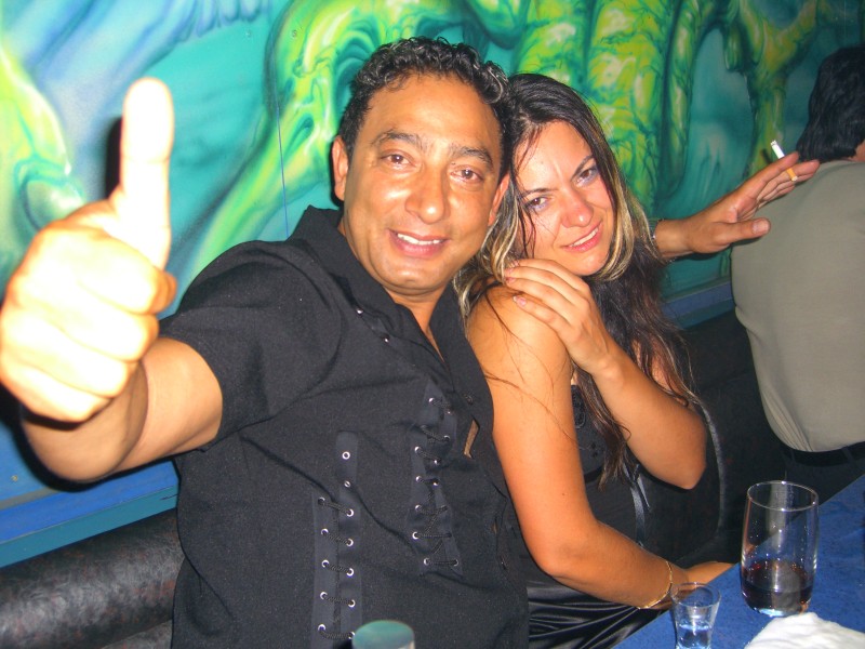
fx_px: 950
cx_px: 432
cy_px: 324
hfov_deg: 49.0
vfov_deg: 37.7
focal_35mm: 38
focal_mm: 7.9
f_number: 2.8
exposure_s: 1/60
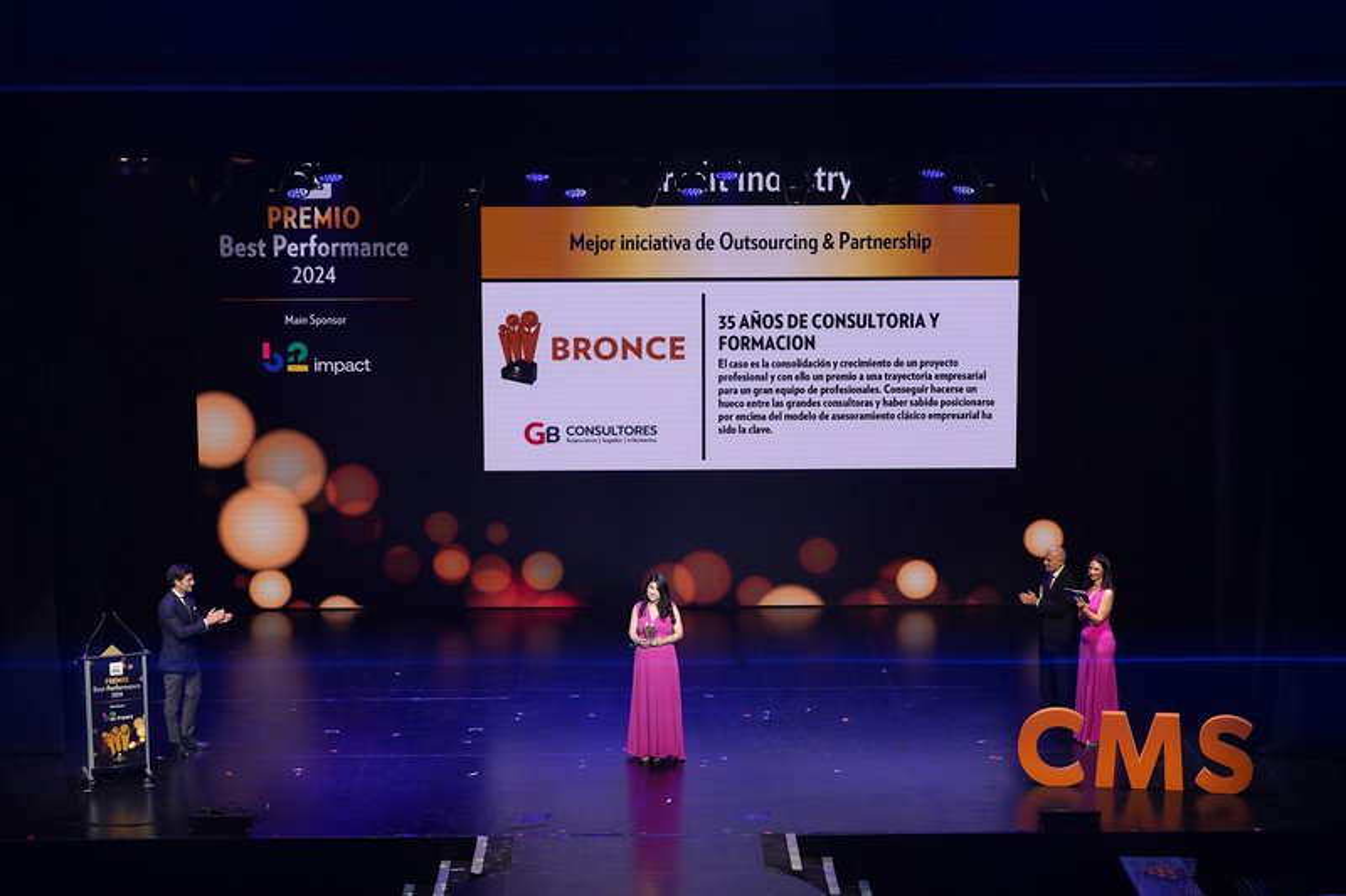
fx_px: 2617
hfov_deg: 28.8
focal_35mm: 70
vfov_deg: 19.4
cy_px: 448
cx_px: 673
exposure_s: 1/160
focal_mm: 70
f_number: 4
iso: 1000
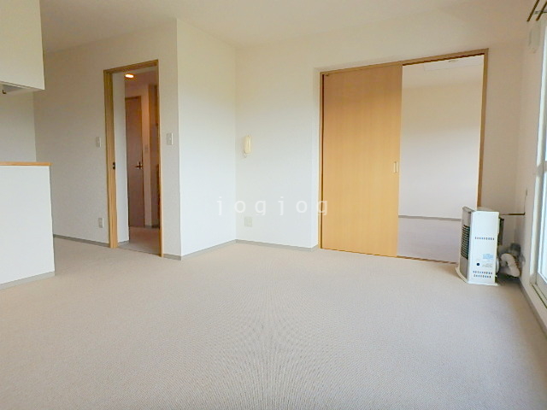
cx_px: 274
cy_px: 205
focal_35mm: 21
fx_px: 332
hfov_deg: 79.0
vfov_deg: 63.4
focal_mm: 3.7
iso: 125
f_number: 3.5
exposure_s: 1/80
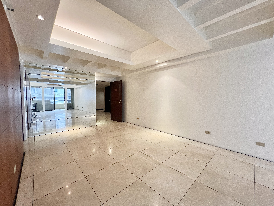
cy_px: 103
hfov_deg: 106.2
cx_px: 137
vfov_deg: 89.9
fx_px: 103
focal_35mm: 13
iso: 250
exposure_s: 1/60
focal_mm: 1.57
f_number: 1.8
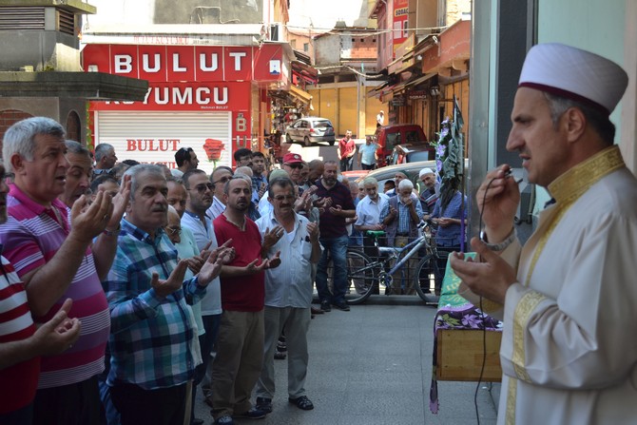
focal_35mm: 51
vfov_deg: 26.5
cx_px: 318
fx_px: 903
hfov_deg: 38.9
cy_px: 212
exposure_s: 1/125
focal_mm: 34
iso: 160
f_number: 5.6
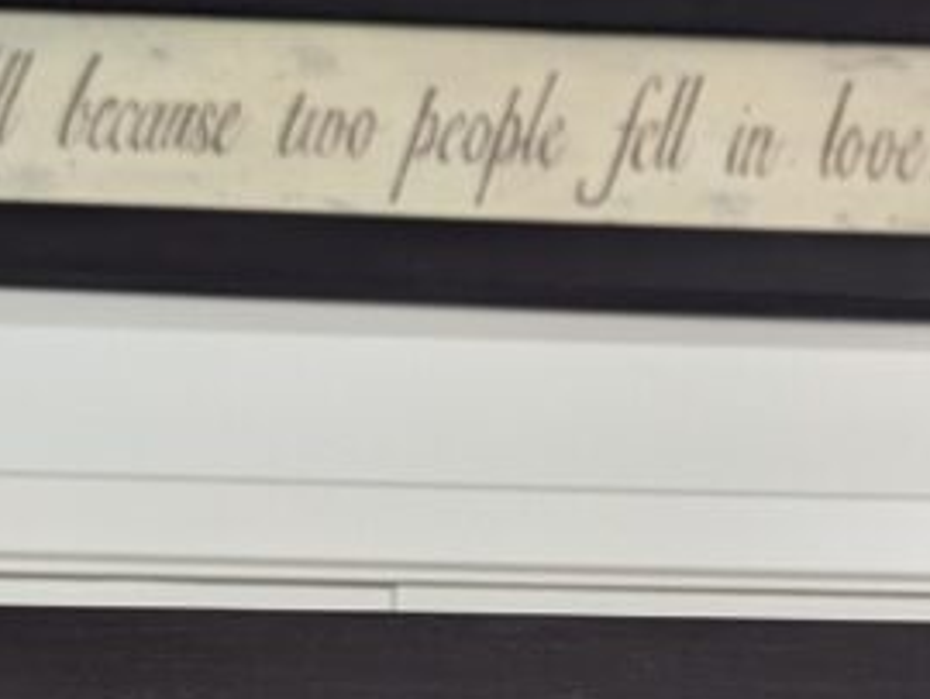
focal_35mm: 91
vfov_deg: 16.0
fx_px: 2447
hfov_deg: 21.4
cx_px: 654
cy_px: 659
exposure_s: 1/120
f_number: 1.85
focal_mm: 6.81
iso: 921
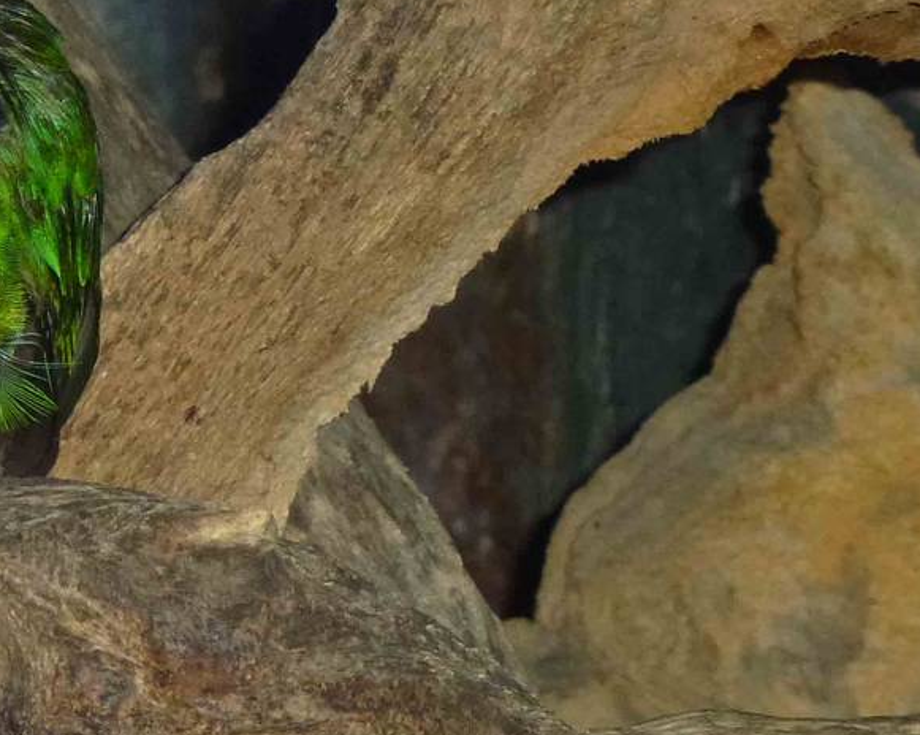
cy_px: 125
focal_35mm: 382
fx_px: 10394
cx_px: -207
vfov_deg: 4.0
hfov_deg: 5.0
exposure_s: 1/60
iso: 320
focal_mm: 25.5
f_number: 5.3
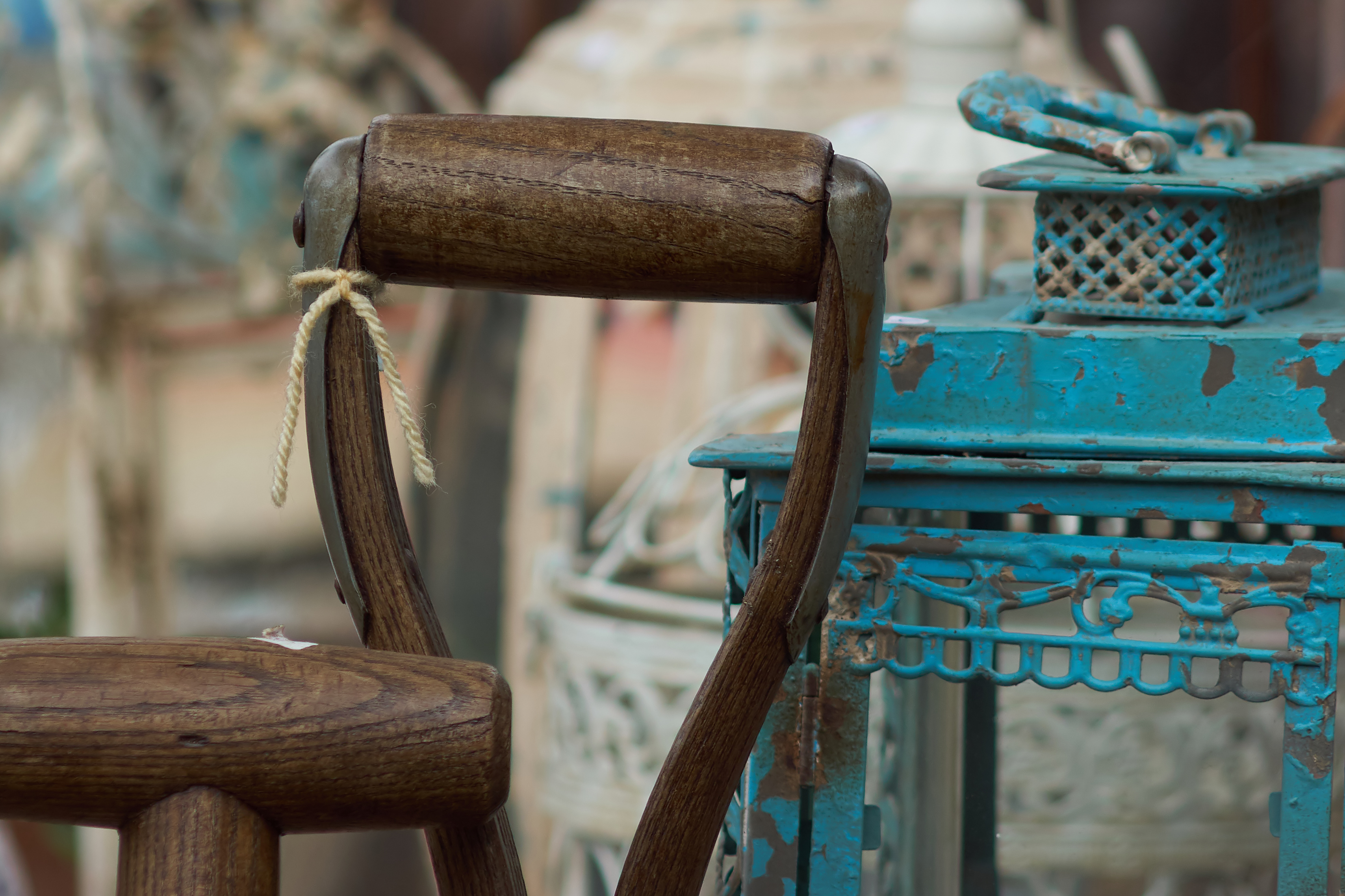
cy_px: 139
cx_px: 561
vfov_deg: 3.7
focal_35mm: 369
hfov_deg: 5.6
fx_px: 13784
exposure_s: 1/320
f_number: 5
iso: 200
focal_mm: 140
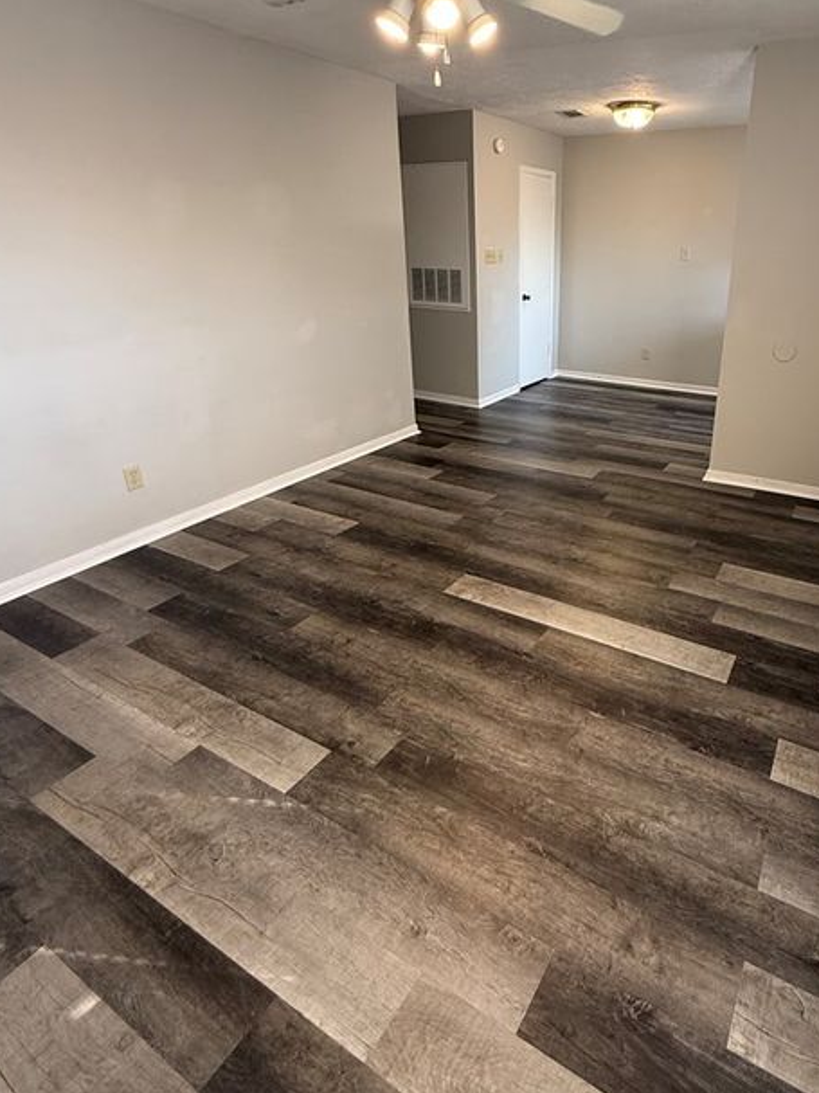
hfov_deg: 64.5
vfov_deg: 81.2
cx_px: 535
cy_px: 464
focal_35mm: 20
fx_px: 631
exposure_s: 1/99
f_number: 2.2
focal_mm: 2.22
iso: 200
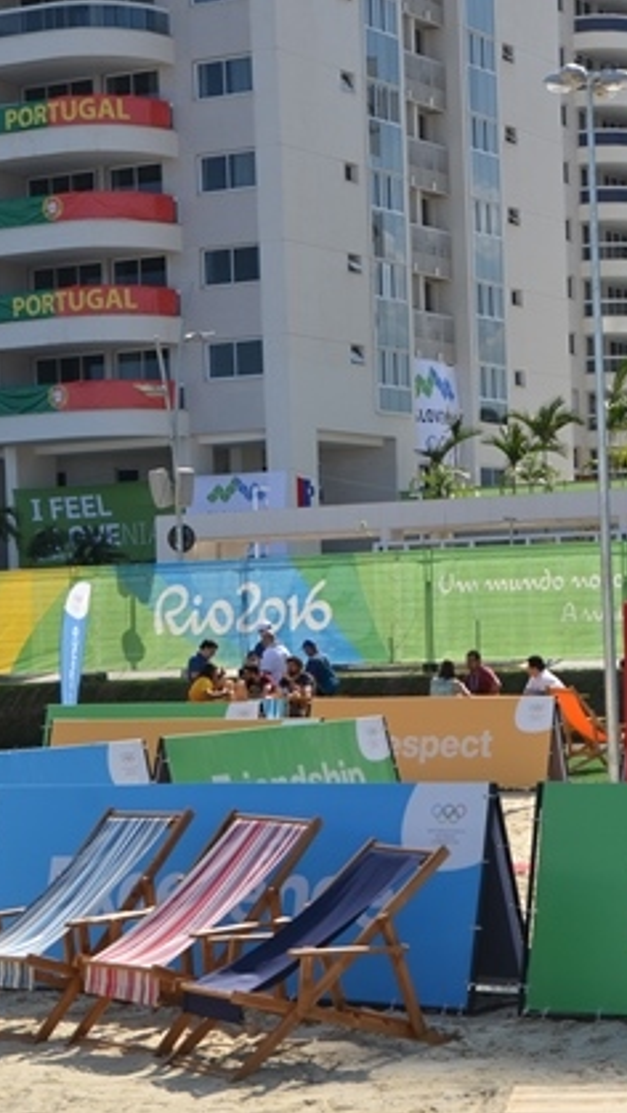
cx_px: 579
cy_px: 560
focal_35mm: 84
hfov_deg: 14.3
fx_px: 2474
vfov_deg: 25.4
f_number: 8
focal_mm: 35
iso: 100
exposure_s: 1/250
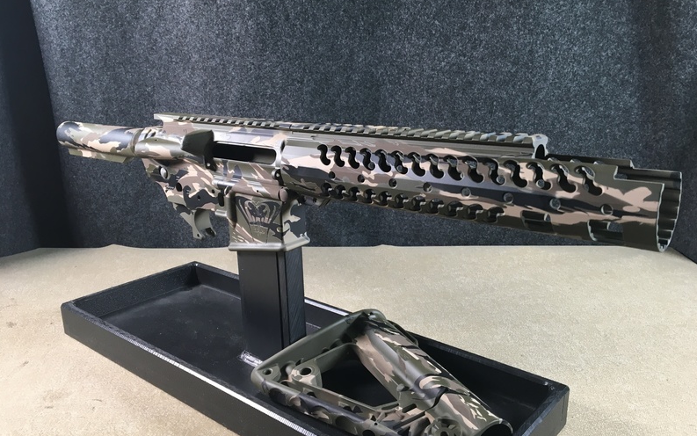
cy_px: 223
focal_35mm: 31
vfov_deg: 40.6
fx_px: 589
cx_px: 350
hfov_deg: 61.2
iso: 25
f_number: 2.2
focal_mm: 4.15
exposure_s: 1/30
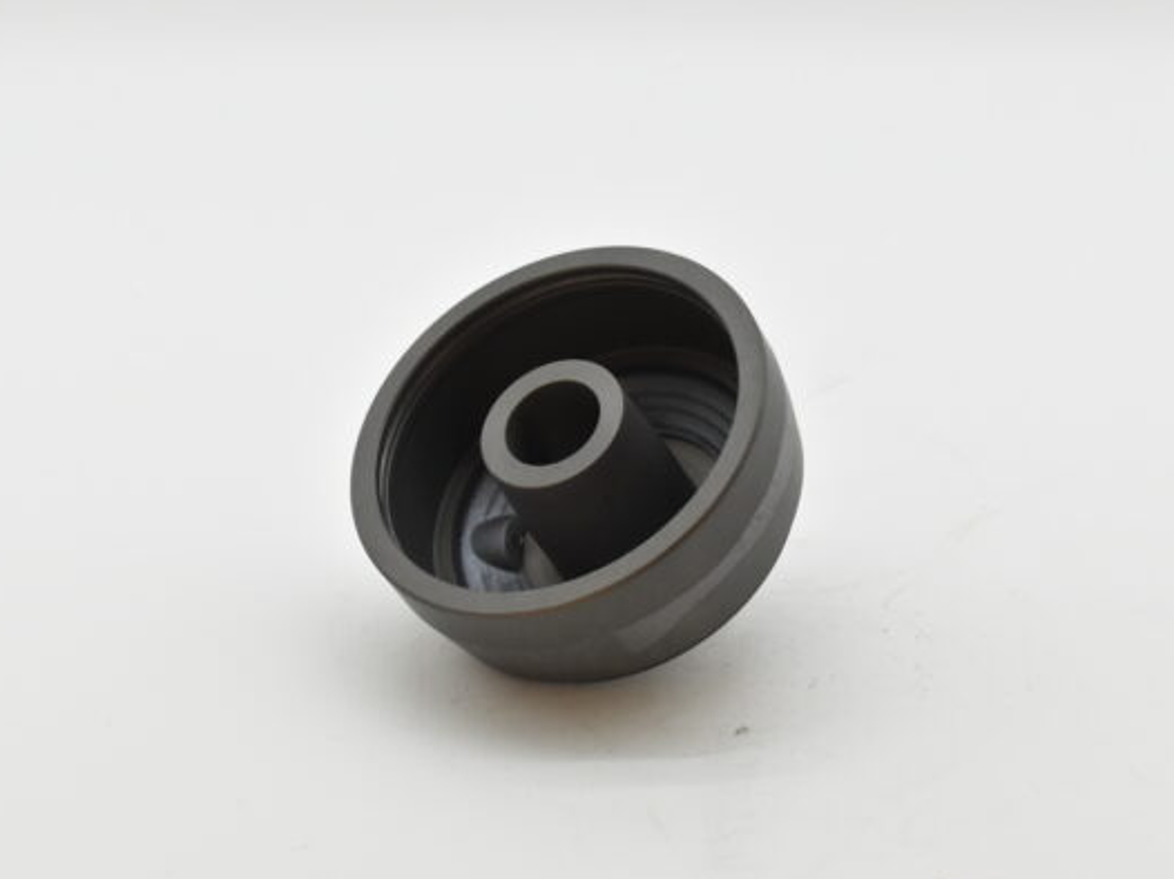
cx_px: 603
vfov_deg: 18.6
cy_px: 442
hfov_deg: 24.7
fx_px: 2678
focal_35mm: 79
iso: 1600
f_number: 8
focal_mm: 48
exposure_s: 1/1250
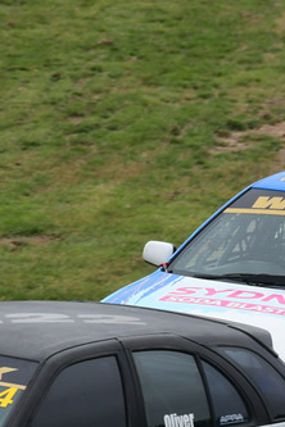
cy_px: 228
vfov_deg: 1.1
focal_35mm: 1804
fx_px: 21421
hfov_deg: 0.8
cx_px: 257
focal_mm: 500
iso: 640
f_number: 10
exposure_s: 1/640
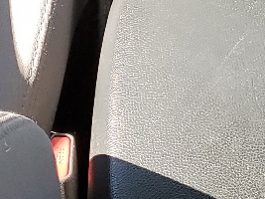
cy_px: -372
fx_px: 1194
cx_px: 172
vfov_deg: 8.2
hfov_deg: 12.7
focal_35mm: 156
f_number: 1.5
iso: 50
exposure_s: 1/263
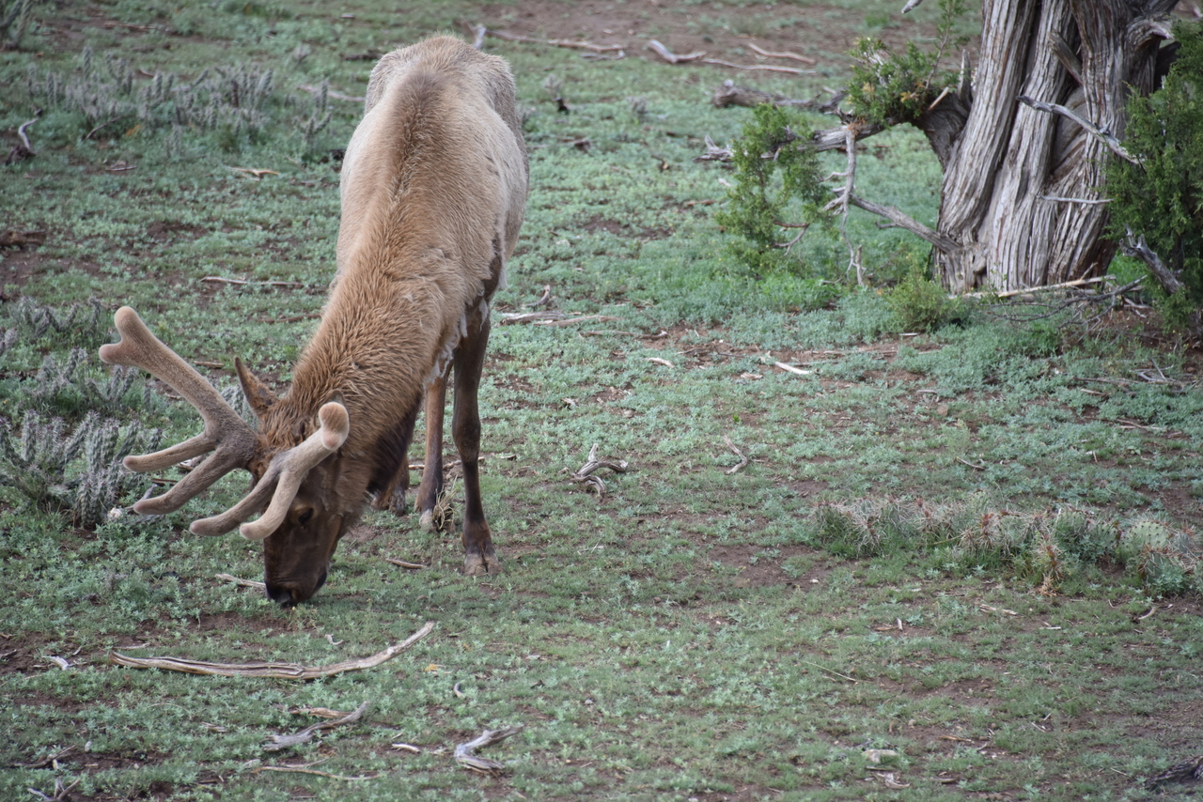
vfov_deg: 4.6
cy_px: 401
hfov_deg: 6.9
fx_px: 10027
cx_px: 602
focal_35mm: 300
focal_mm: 300
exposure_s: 1/640
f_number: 5.6
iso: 640
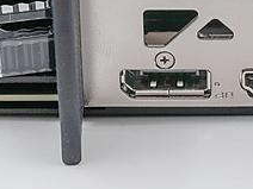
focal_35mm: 213
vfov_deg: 6.8
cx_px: 273
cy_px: -167
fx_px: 1557
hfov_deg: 9.2
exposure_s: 1/250
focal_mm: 48
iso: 200
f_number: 4.5
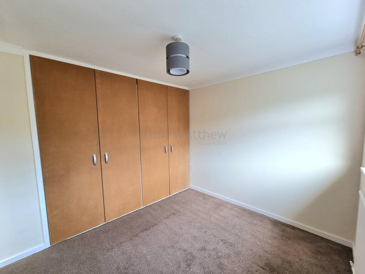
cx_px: 182
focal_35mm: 13
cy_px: 137
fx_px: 137
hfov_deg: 106.2
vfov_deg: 89.9
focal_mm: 2.2
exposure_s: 1/50
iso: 50
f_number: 2.2
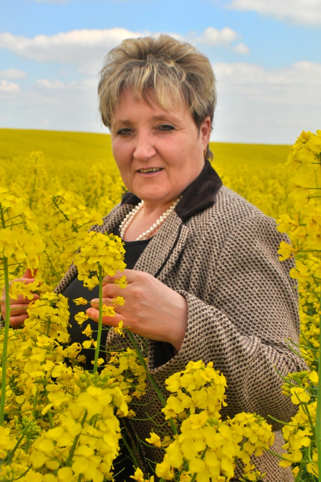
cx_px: 160
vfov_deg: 29.3
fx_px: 925
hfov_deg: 19.7
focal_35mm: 69
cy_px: 241
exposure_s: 1/1250
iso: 1000
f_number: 14
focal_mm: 46
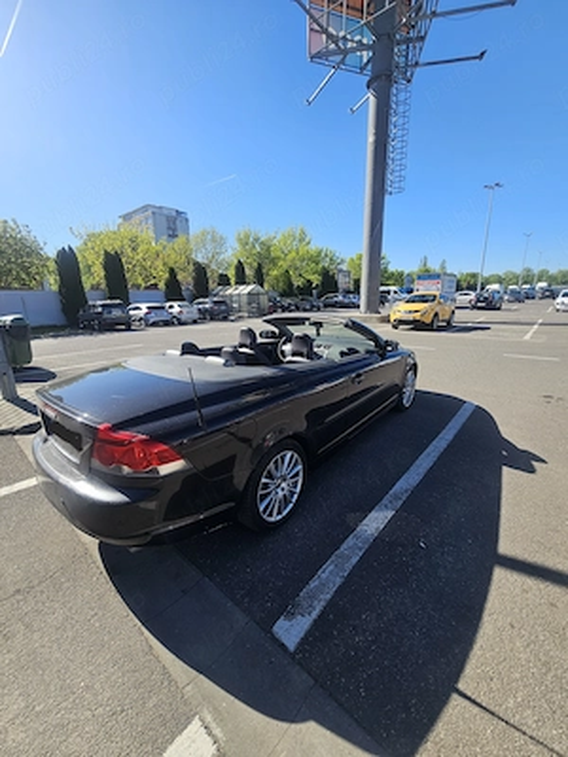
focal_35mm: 13
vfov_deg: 106.2
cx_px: 284
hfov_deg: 89.9
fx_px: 284
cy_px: 378
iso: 50
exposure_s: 1/1667
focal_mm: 2.2
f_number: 2.2
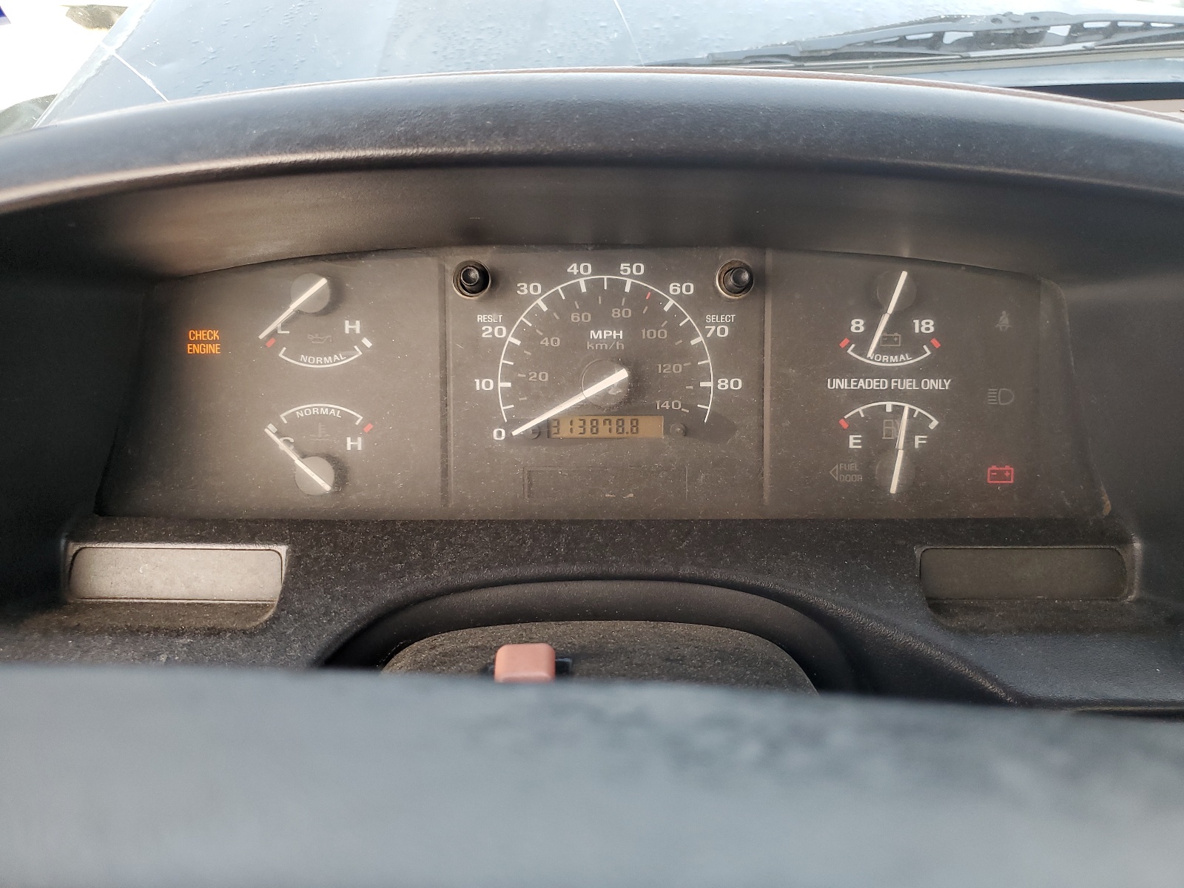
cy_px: 444
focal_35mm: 26
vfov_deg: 53.1
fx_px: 889
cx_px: 592
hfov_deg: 67.3
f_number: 1.5
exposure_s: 1/120
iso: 65
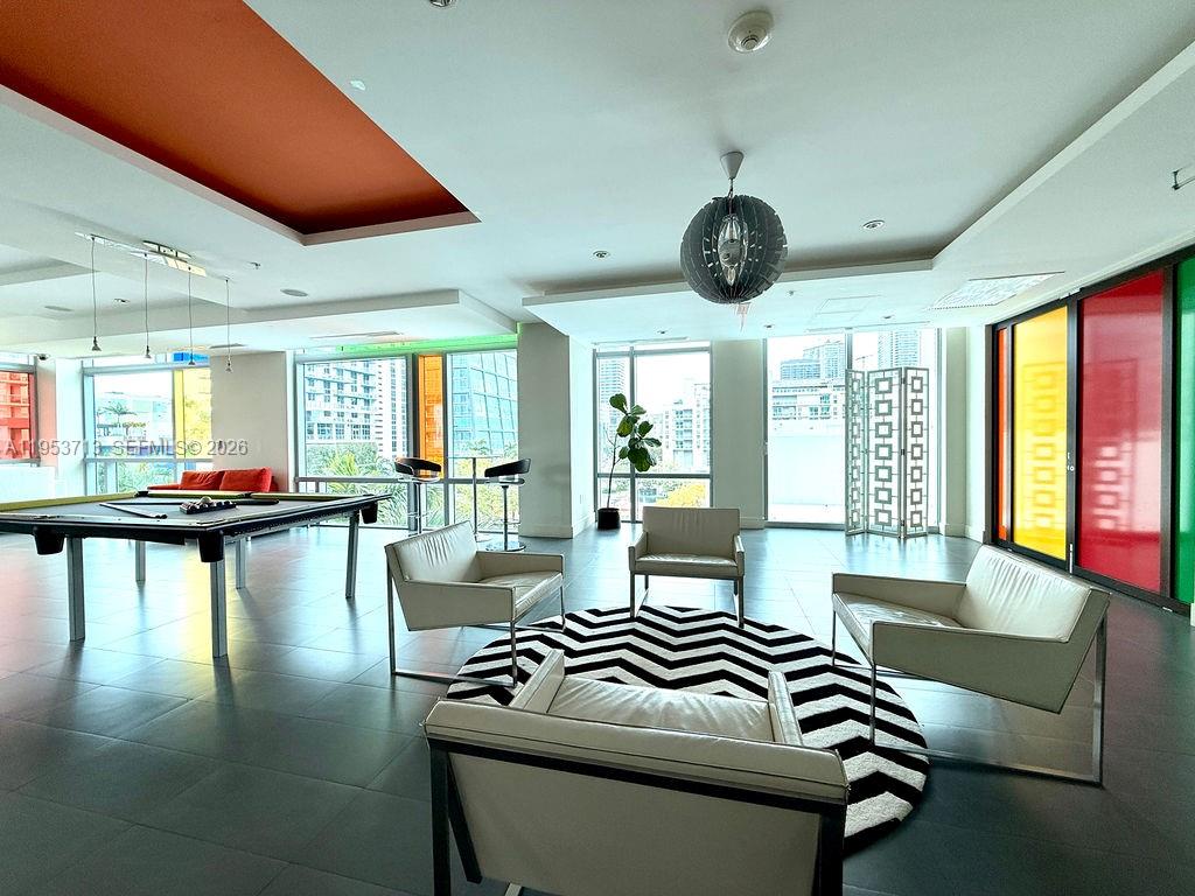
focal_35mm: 14
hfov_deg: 102.1
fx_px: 483
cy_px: 448
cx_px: 598
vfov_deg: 85.7
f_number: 2.2
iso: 64
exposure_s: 1/121
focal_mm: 2.22
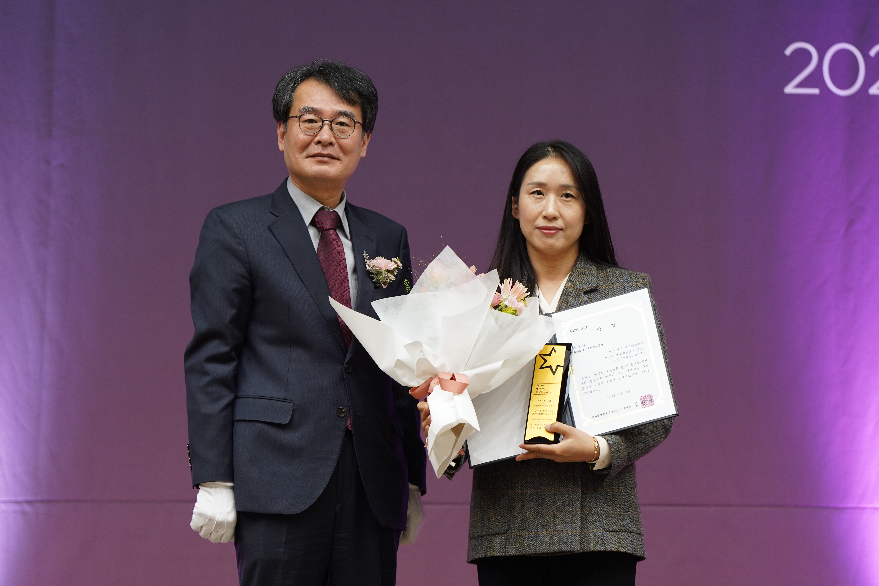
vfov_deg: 8.4
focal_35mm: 164
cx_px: 439
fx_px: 4004
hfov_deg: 12.5
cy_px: 292
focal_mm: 163
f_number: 3.5
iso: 1600
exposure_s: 1/200
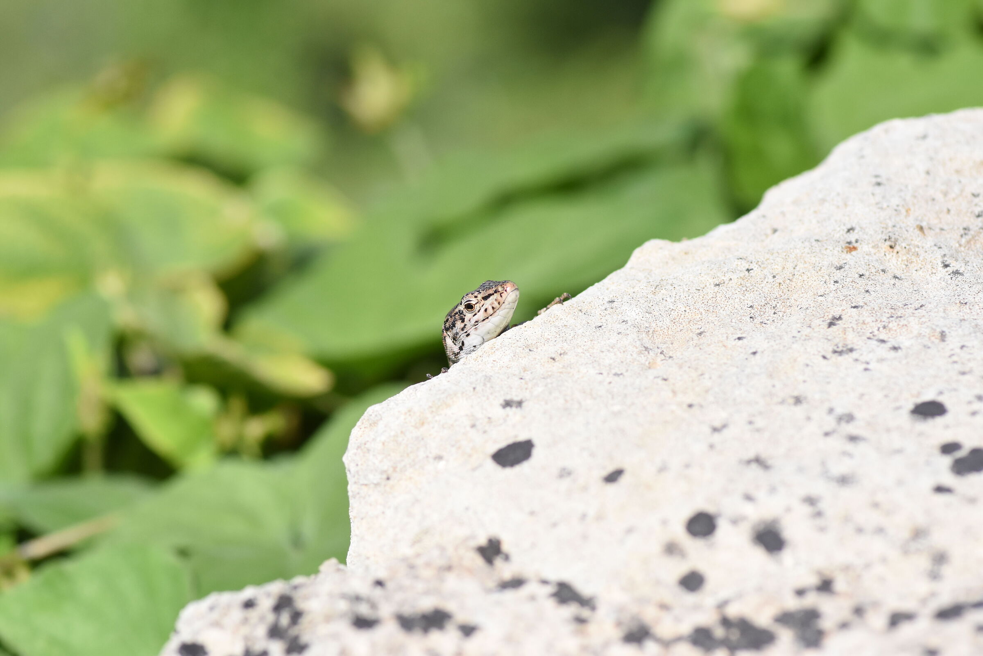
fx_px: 4096
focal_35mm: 150
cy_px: 328
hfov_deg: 13.7
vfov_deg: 9.1
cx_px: 492
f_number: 5.6
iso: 1000
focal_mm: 100
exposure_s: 1/8000
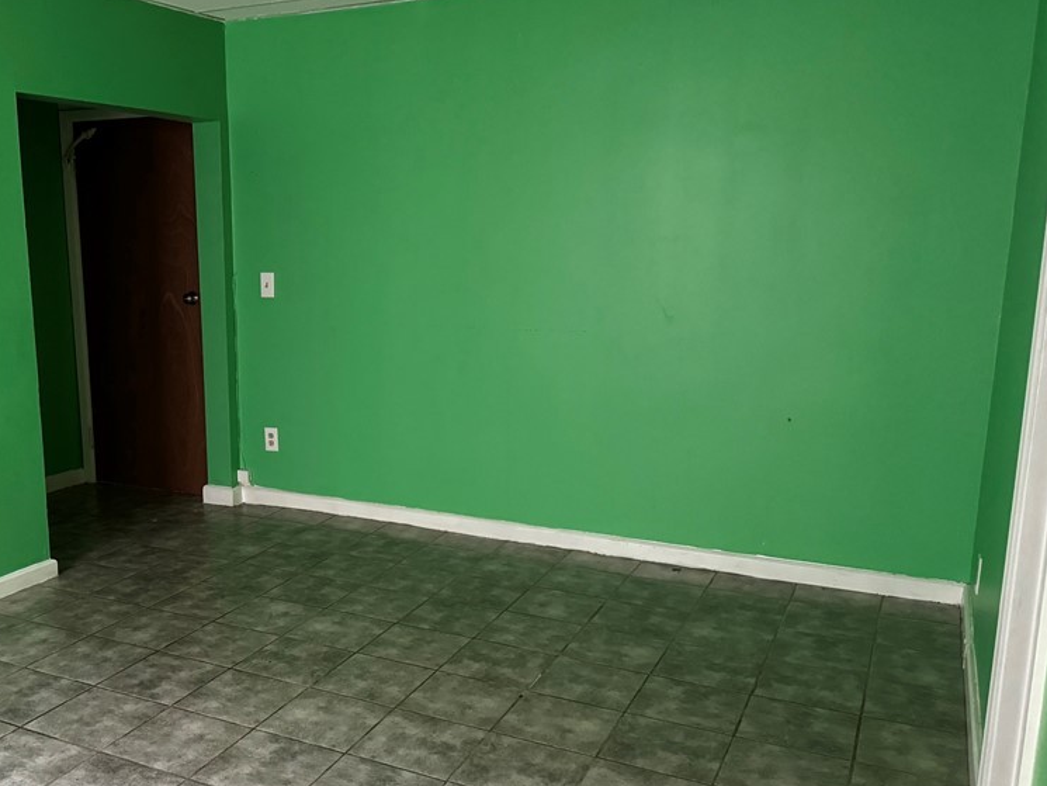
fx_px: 998
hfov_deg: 54.2
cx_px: 350
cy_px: 442
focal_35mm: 33
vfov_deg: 42.9
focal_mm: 6.76
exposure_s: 1/40
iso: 800
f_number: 1.78
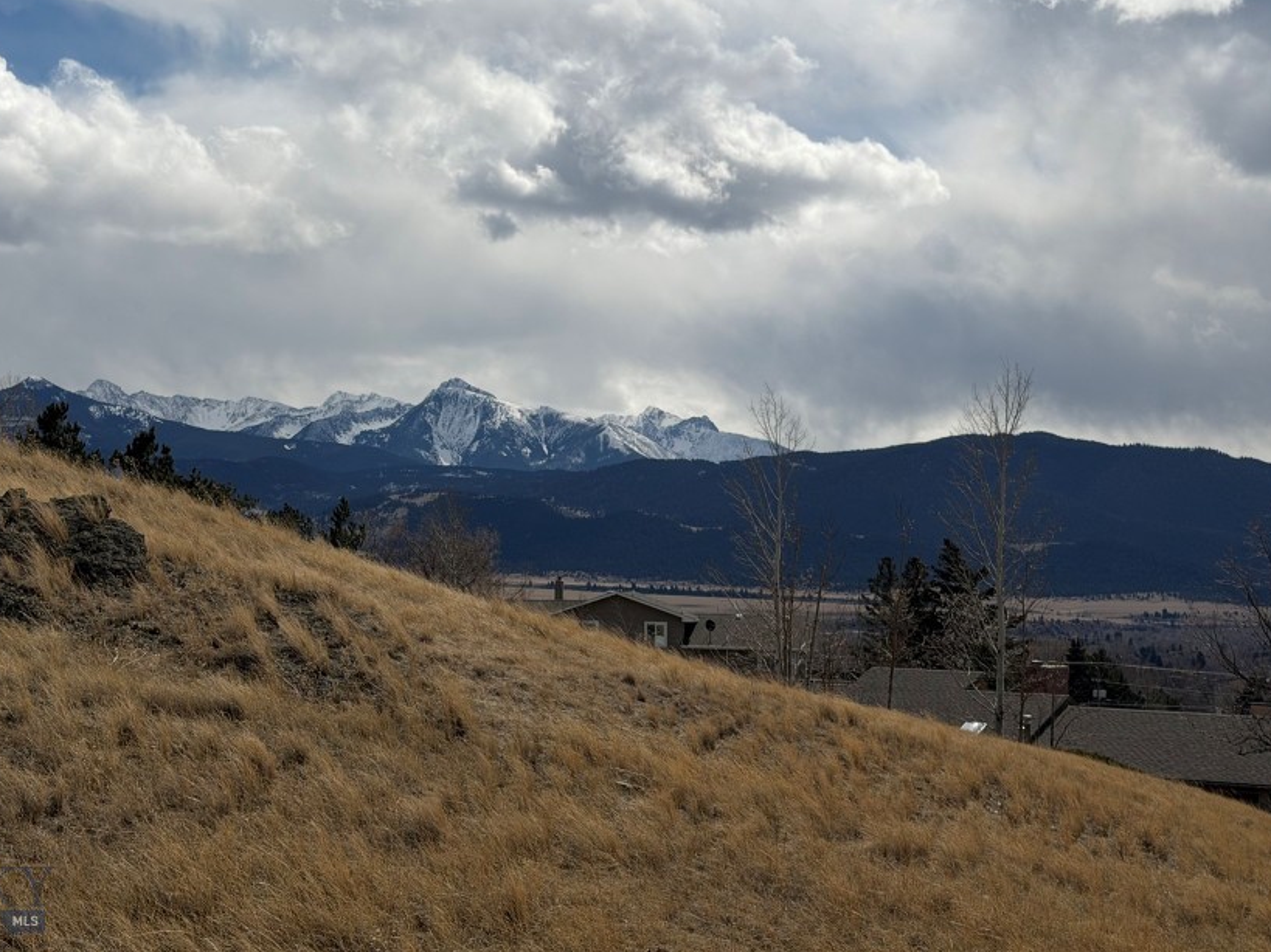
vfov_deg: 24.3
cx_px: 548
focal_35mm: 60
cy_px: 358
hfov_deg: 32.1
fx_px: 2203
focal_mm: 6.76
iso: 80
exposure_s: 1/20408
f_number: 1.78
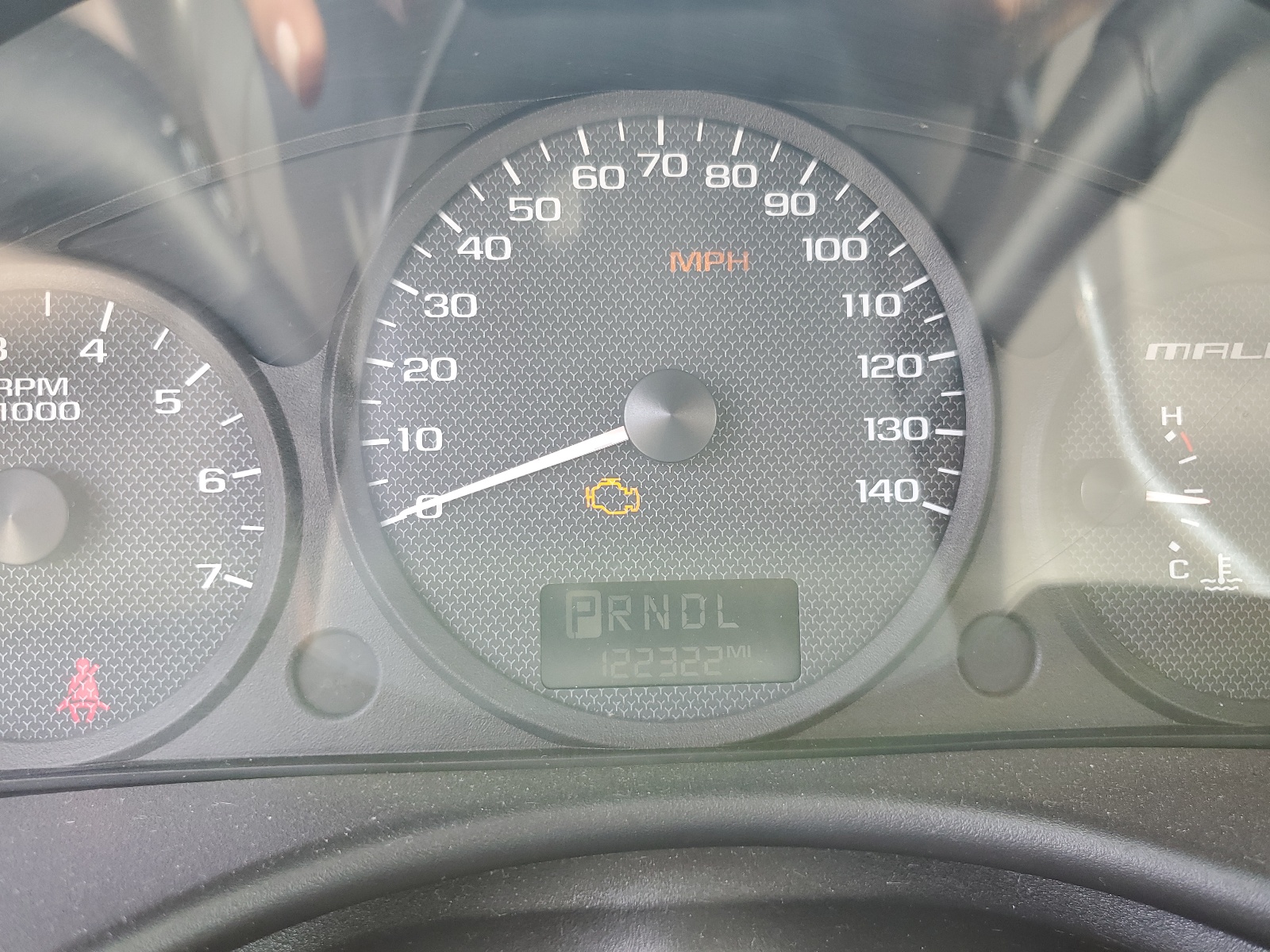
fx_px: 954
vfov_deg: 53.1
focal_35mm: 26
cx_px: 635
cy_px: 476
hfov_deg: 67.3
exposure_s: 1/60.2
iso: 56
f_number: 1.5
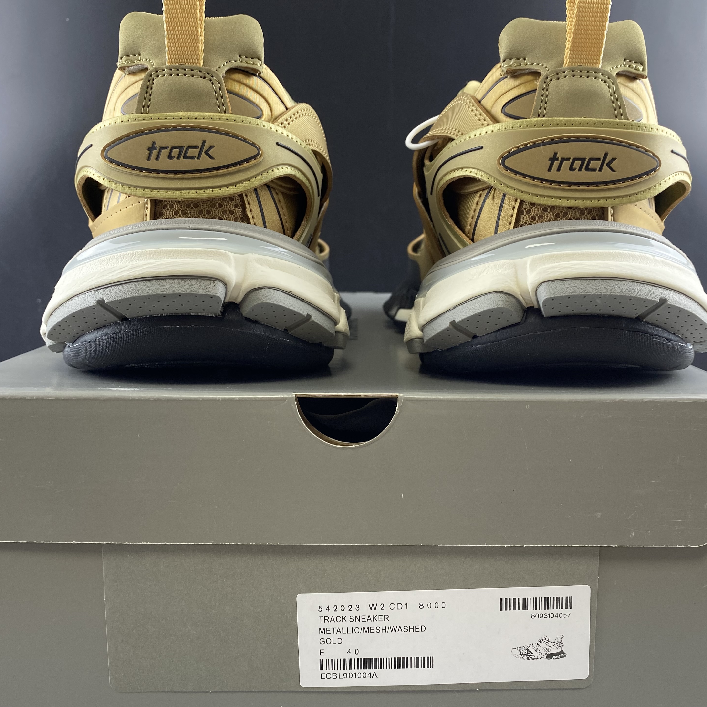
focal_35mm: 32
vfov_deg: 51.1
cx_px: 369
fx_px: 739
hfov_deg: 51.1
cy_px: 341
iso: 80
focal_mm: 4.25
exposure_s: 1/50
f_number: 1.8
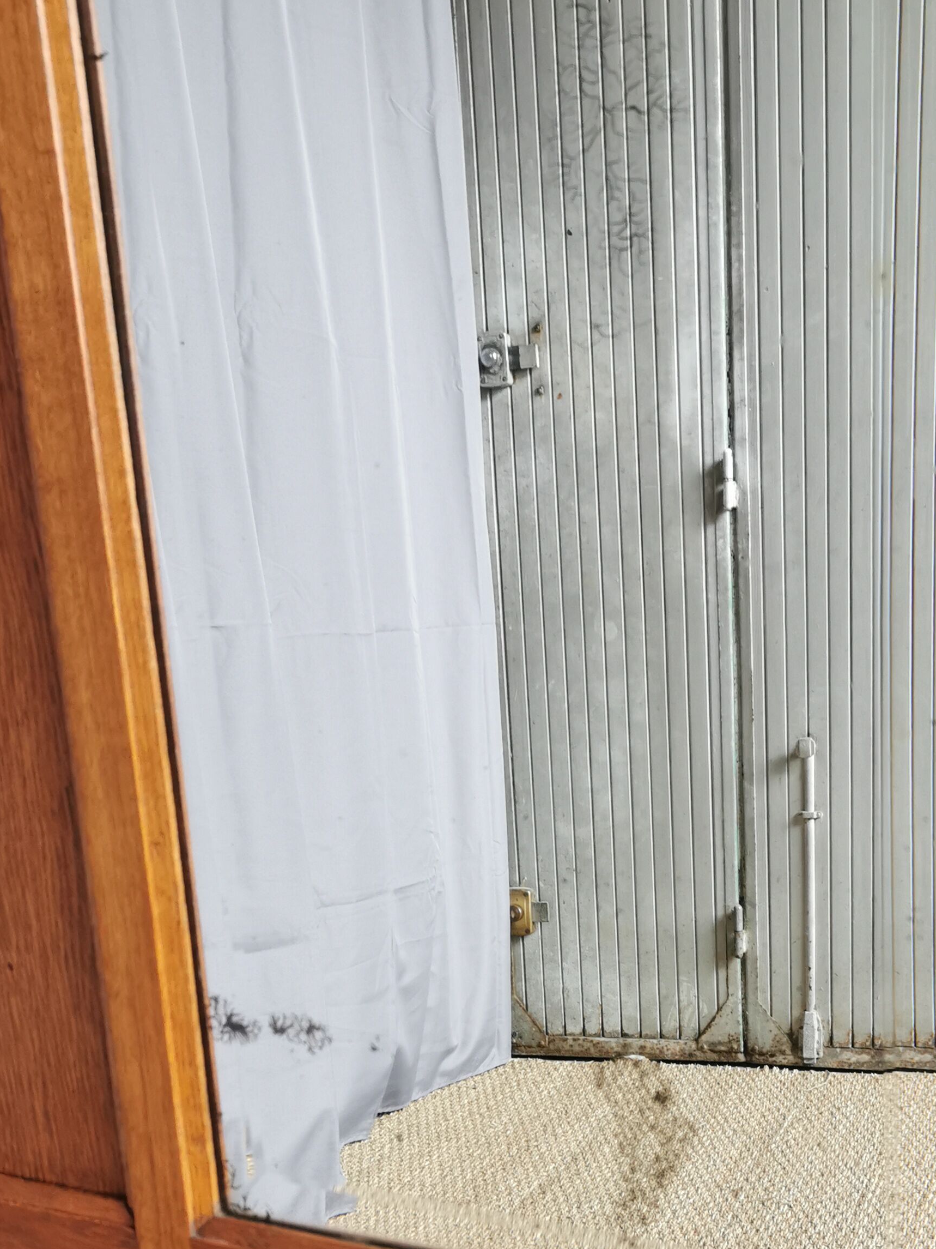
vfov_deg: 42.2
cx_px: 666
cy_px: 974
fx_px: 1550
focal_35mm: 43
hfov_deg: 33.1
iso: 125
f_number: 1.8
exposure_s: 1/60
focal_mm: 5.58
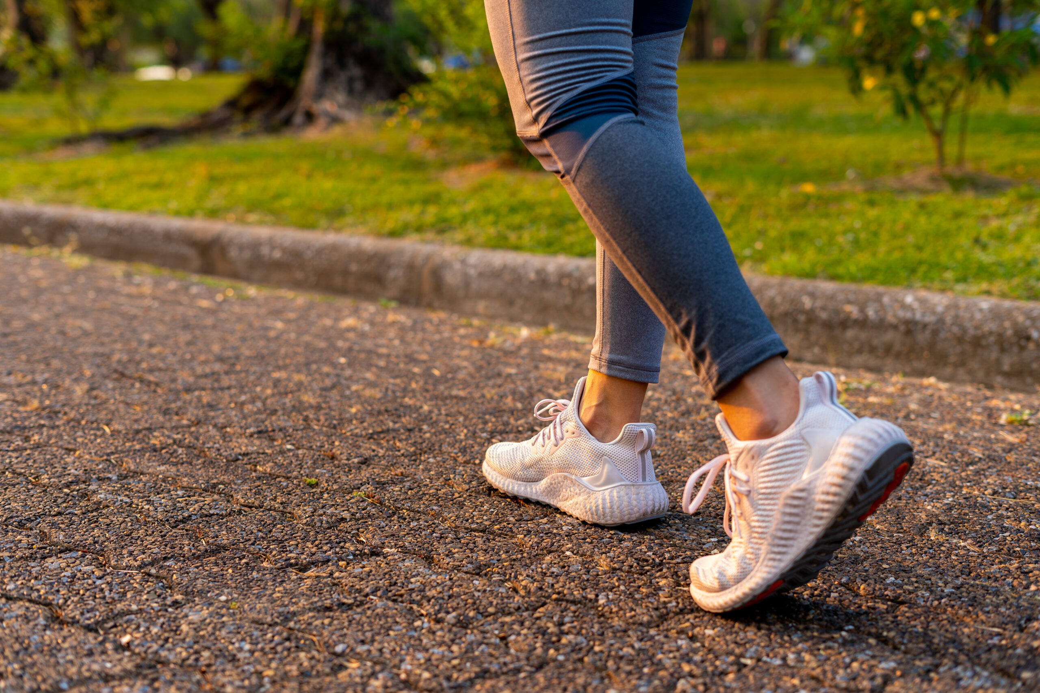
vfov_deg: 27.0
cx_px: 520
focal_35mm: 50
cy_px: 346
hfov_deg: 39.6
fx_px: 1444
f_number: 3.2
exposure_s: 1/50
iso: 100
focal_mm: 50
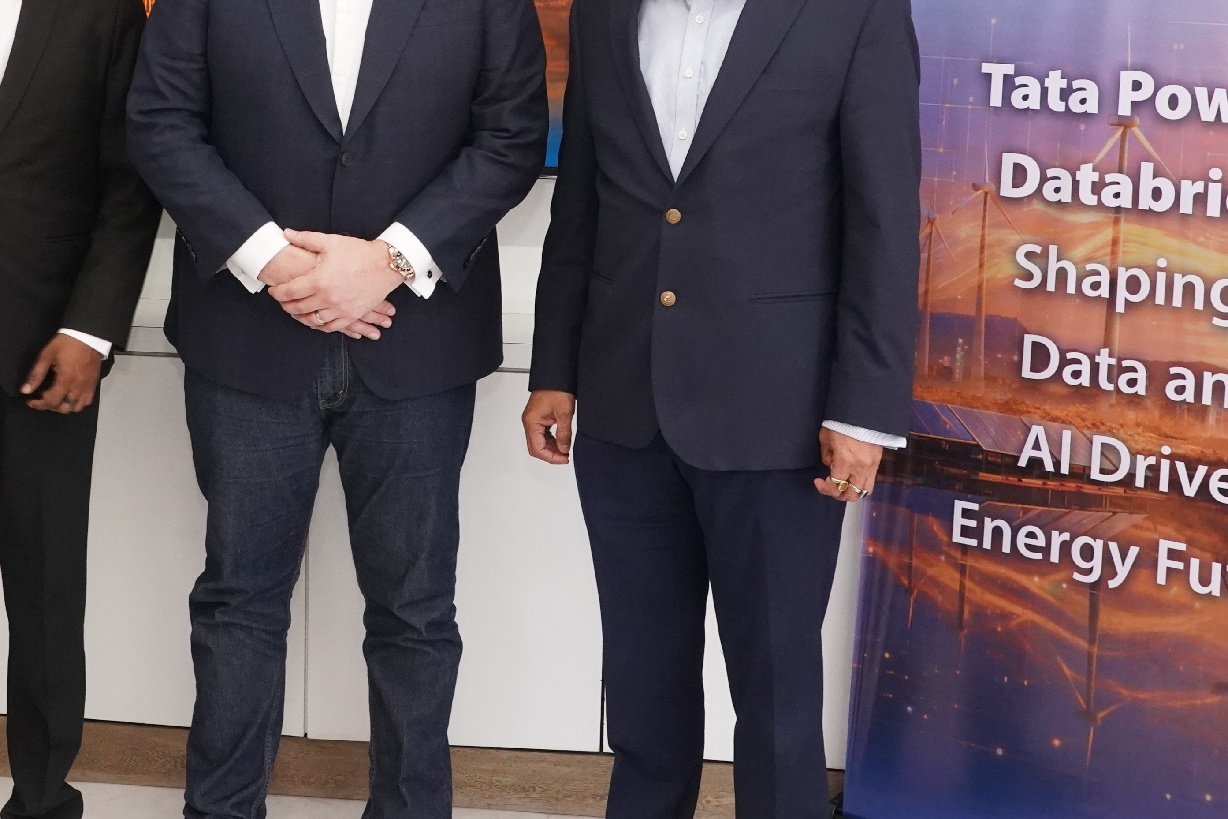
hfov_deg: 35.1
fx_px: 1910
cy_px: 80
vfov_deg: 23.5
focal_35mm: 56
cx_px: 353
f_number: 10
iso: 5000
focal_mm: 26
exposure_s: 1/100
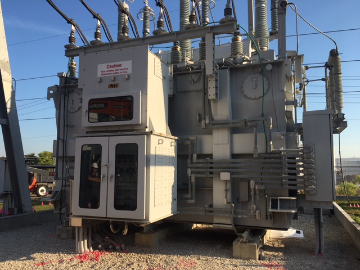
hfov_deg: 61.7
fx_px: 302
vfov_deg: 48.2
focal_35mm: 29
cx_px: 180
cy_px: 135
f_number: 2.2
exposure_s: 1/1083
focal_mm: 4.15
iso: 25
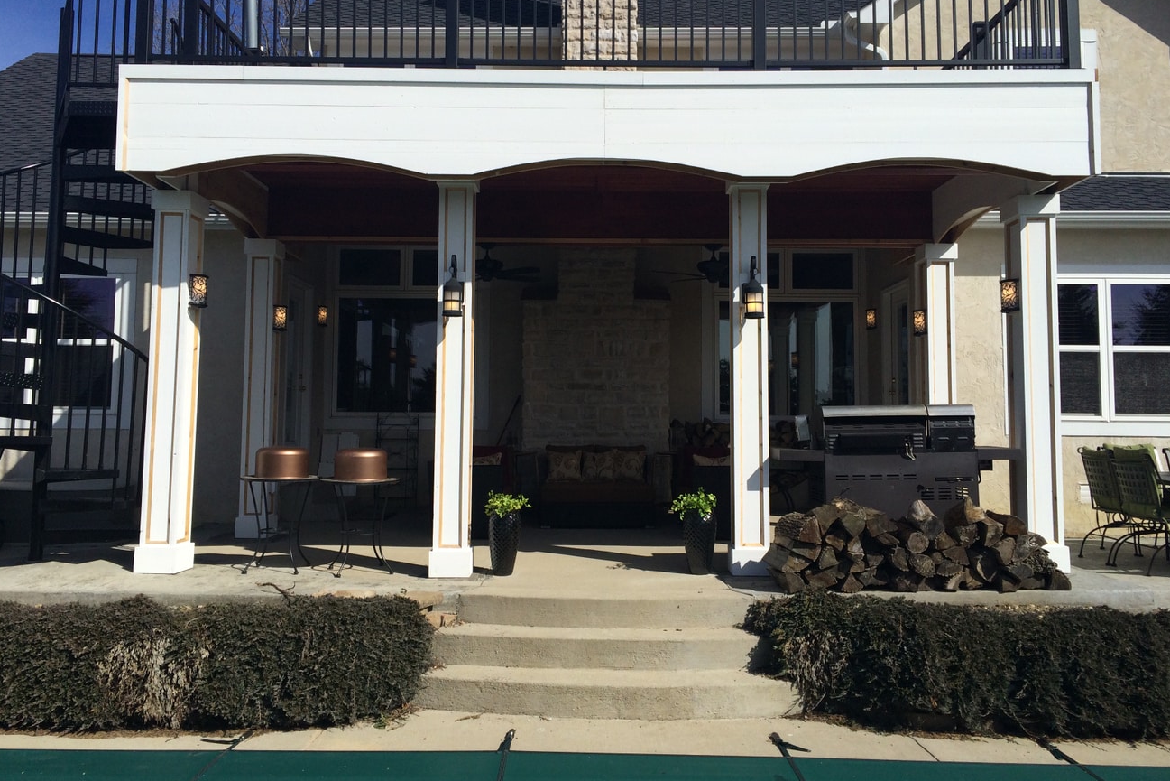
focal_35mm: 31
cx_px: 579
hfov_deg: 60.3
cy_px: 344
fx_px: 1008
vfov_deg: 42.3
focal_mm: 4.15
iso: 32
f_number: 2.2
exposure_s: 1/4115
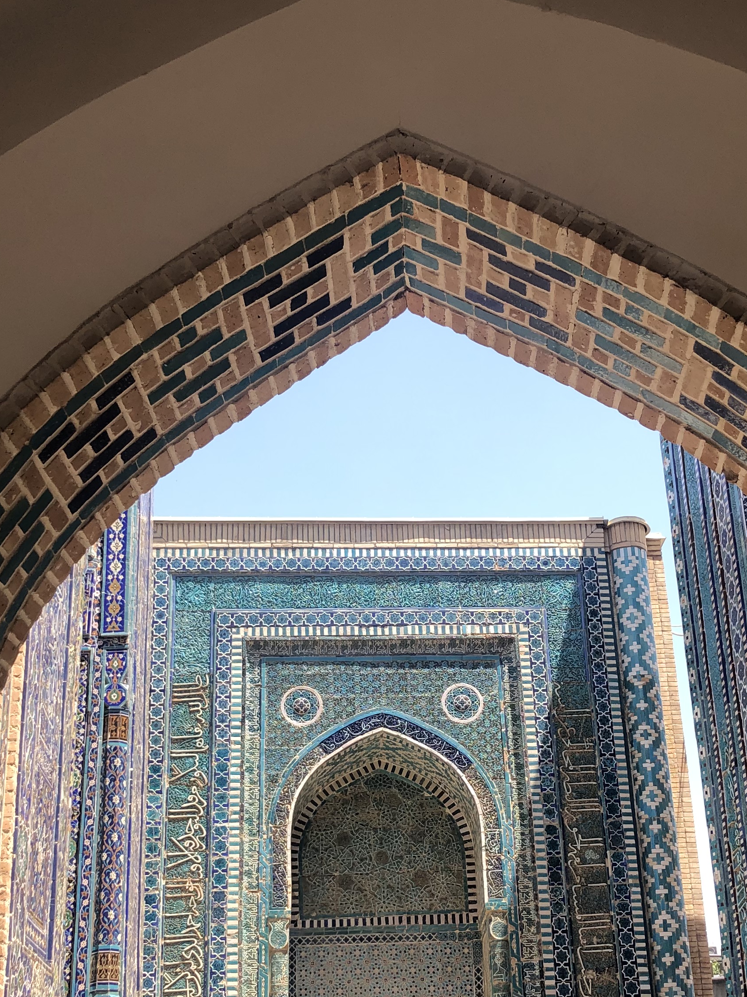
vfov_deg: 38.1
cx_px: 397
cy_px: 594
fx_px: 1439
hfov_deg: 29.1
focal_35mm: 50
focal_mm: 4
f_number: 1.8
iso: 20
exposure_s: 1/480
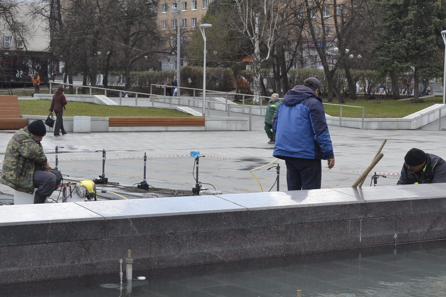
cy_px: 156
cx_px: 227
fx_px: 991
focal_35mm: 80
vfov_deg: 17.1
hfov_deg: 25.4
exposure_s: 1/160
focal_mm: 34
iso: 100
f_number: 6.3
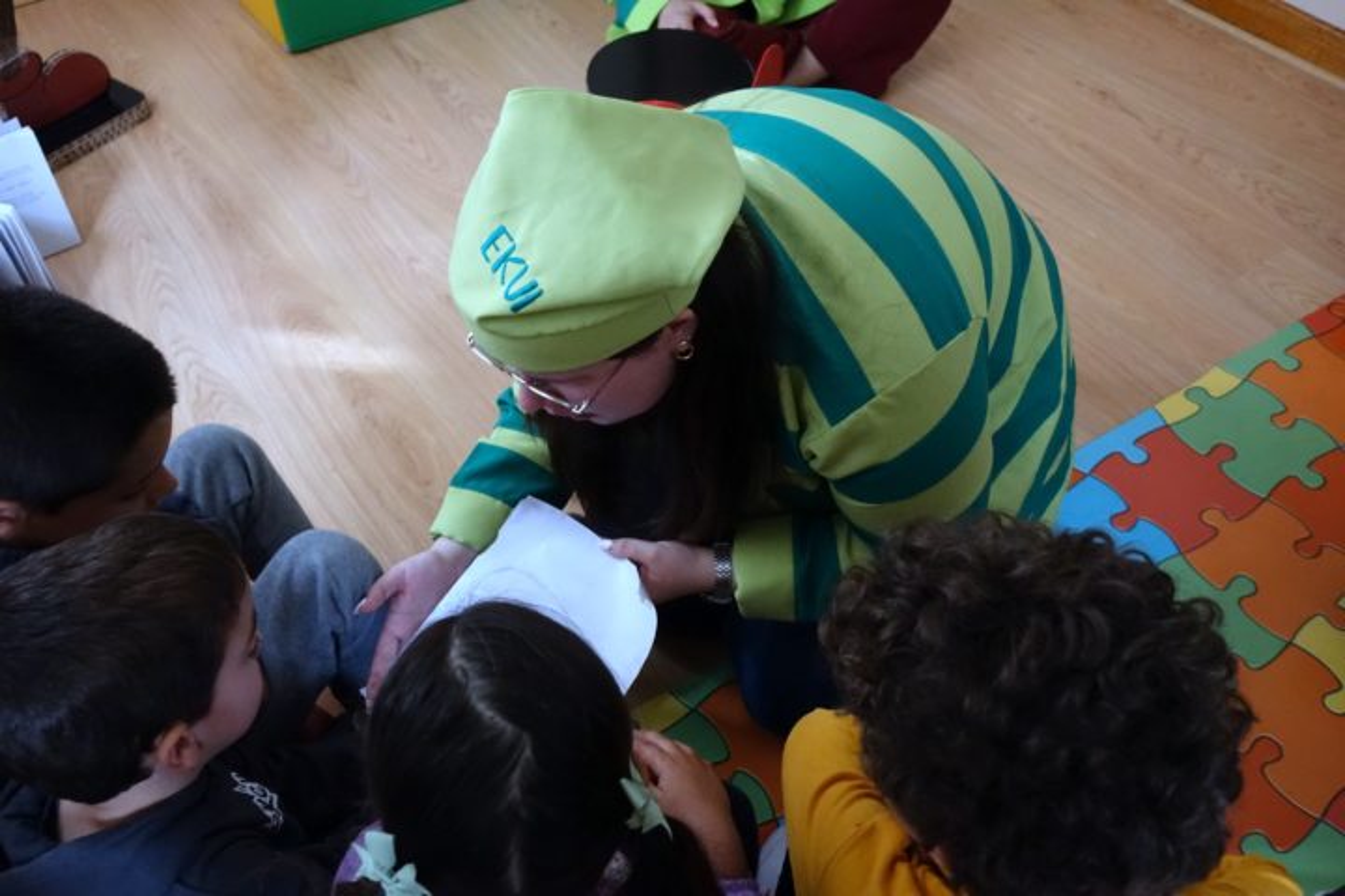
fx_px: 1195
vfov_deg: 41.1
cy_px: 448
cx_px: 672
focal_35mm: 32
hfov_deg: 58.7
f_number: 2.8
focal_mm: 11.56
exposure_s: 1/30
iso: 2000
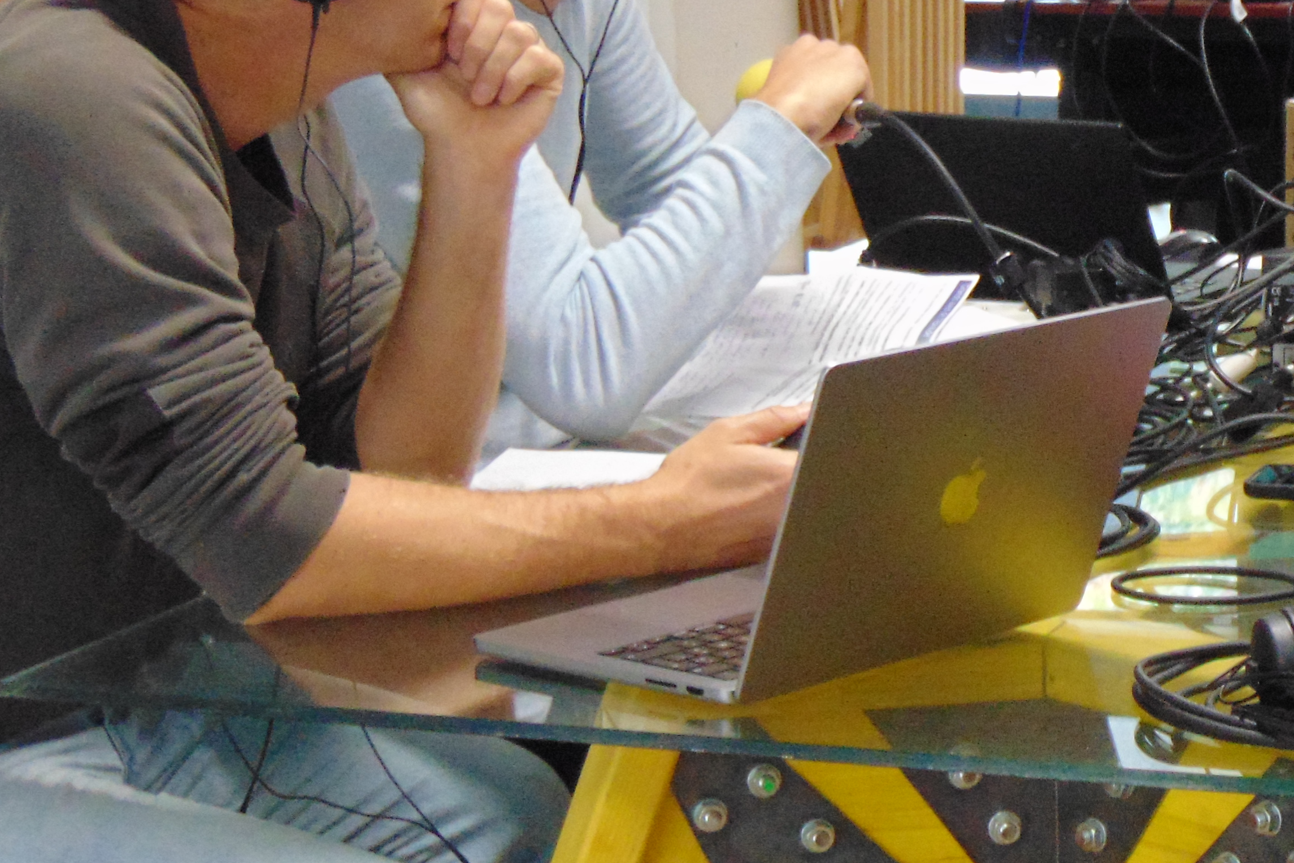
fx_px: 4205
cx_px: 1125
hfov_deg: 17.3
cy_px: 337
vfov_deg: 11.7
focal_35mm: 117
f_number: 3.5
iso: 400
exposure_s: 1/30
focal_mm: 9
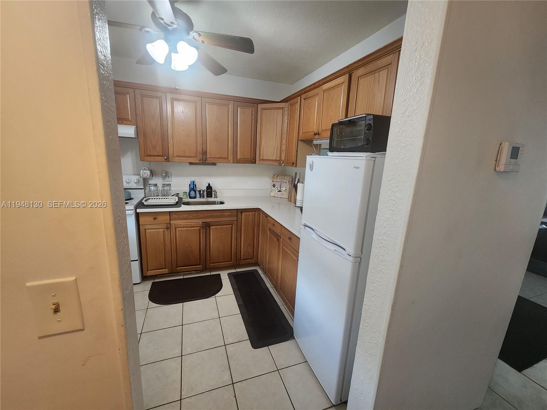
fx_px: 205
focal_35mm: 13
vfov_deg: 89.9
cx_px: 274
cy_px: 205
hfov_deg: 106.2
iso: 250
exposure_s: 1/60
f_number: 2.2
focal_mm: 2.2
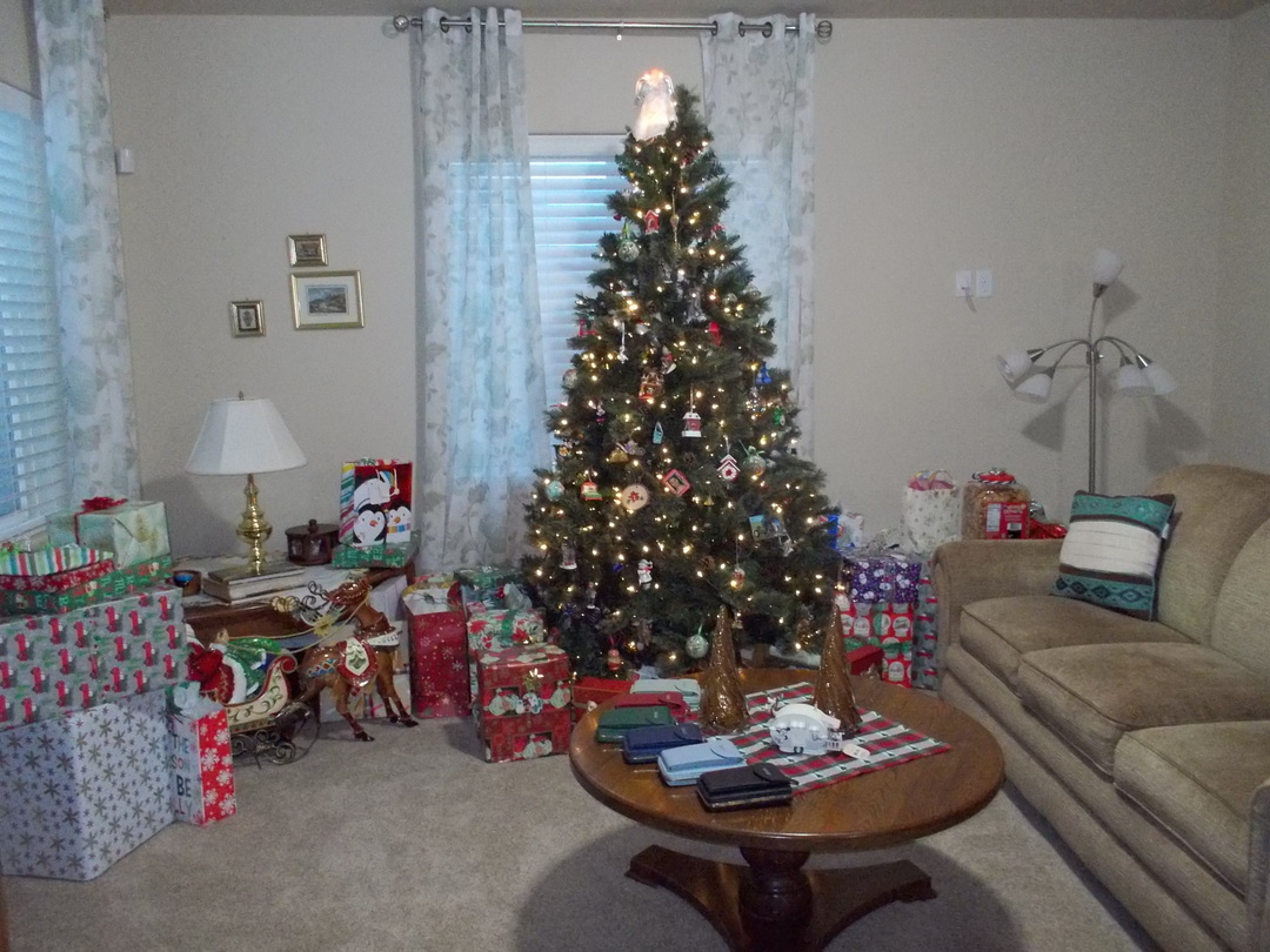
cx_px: 635
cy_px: 476
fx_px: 1064
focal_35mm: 29
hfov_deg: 61.7
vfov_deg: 48.2
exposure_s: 1/30
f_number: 3.3
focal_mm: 4.1
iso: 800
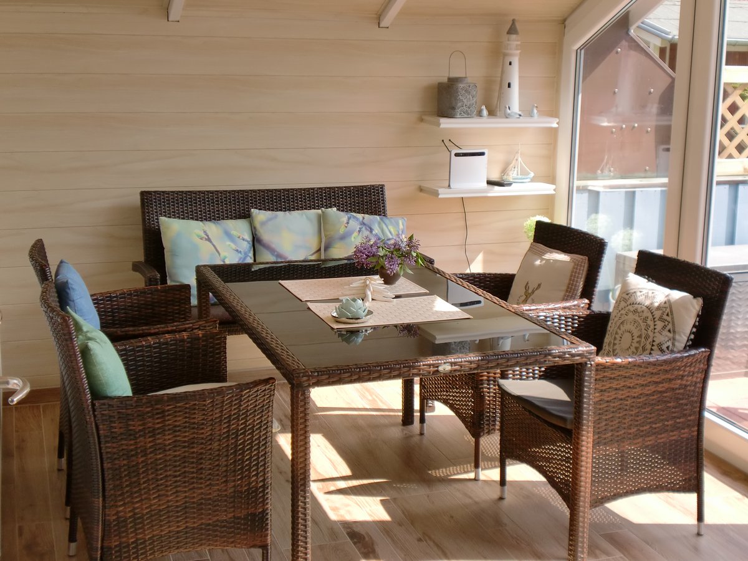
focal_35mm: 46
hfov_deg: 41.2
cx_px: 374
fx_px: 994
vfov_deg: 31.5
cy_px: 280
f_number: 3.6
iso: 64
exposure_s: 1/200
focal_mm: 8.44
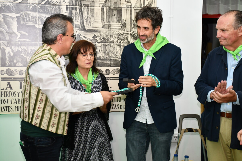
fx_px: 450
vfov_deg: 20.3
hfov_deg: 30.1
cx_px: 121
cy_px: 80
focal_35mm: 67
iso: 720
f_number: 4.5
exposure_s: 1/60
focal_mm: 45
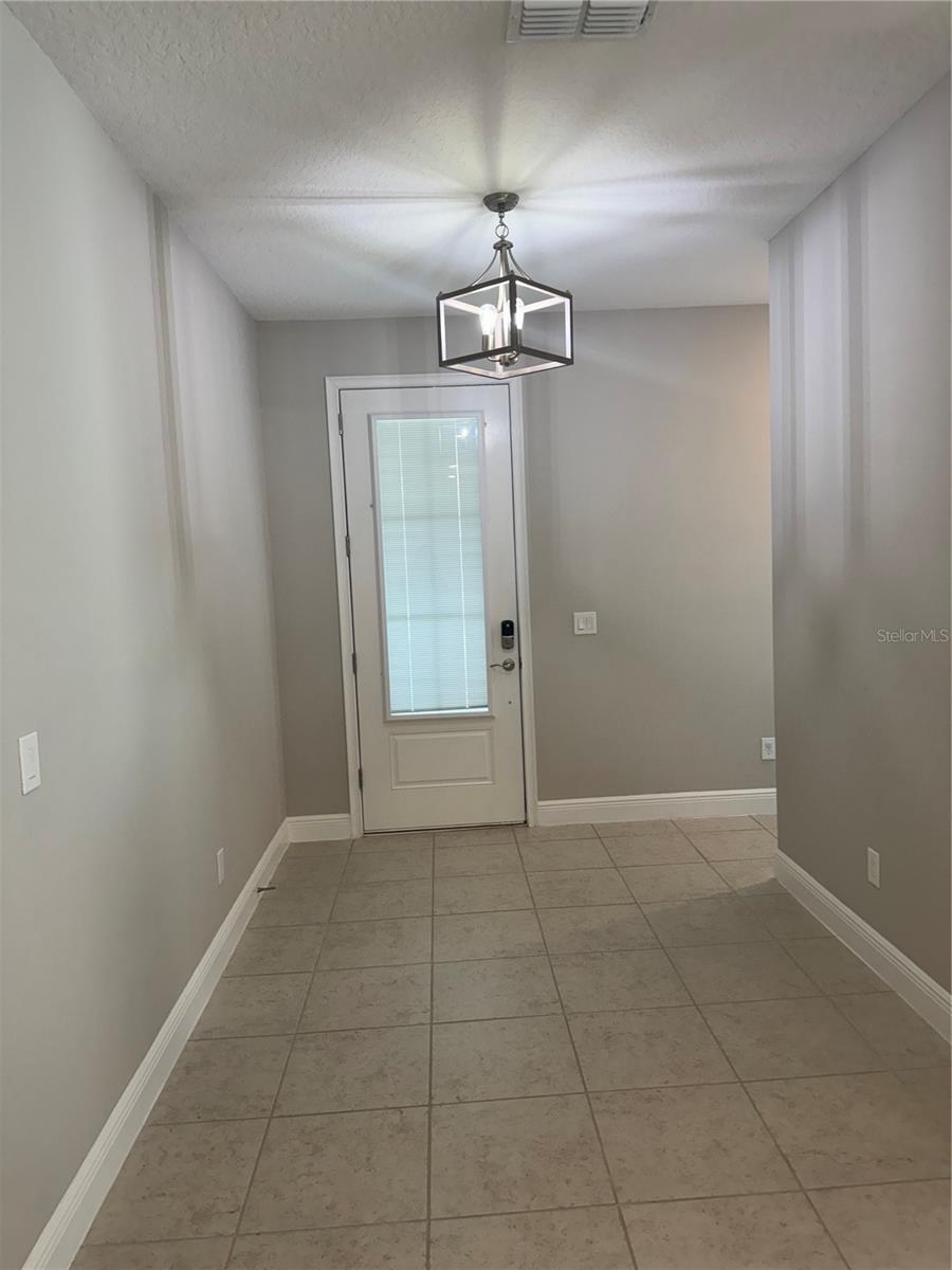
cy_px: 635
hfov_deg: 56.8
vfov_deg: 71.6
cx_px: 476
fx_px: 880
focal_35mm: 24
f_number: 1.78
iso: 125
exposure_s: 1/120
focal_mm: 6.76
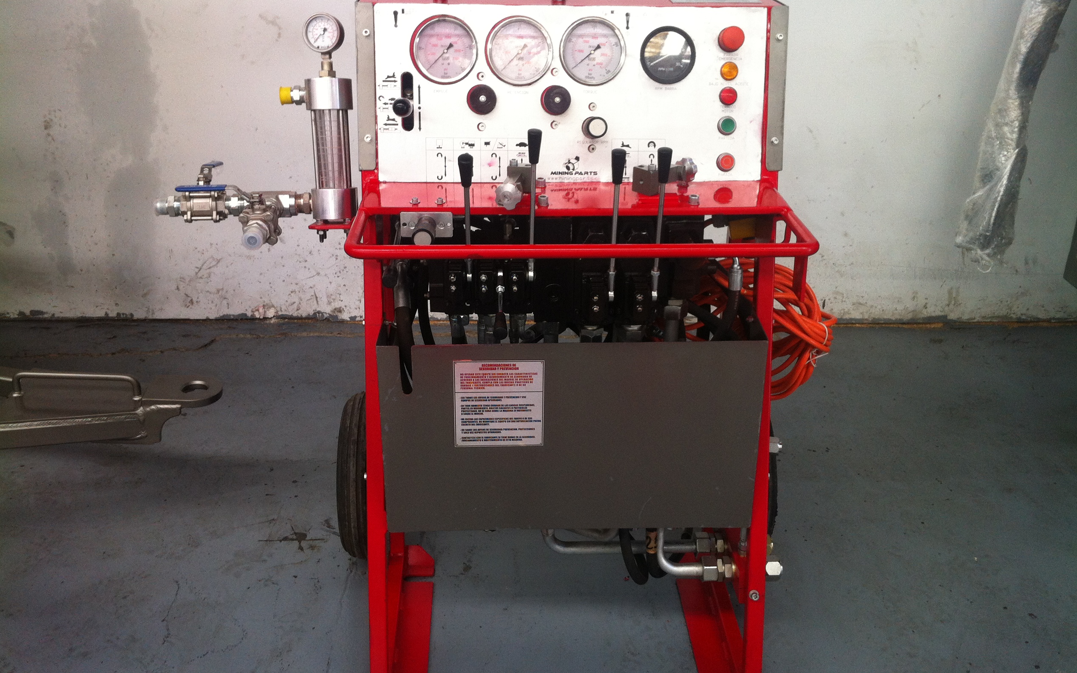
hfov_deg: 51.5
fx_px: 1115
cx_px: 545
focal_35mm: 38
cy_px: 317
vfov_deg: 33.6
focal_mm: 3.85
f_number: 2.8
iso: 80
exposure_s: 1/60
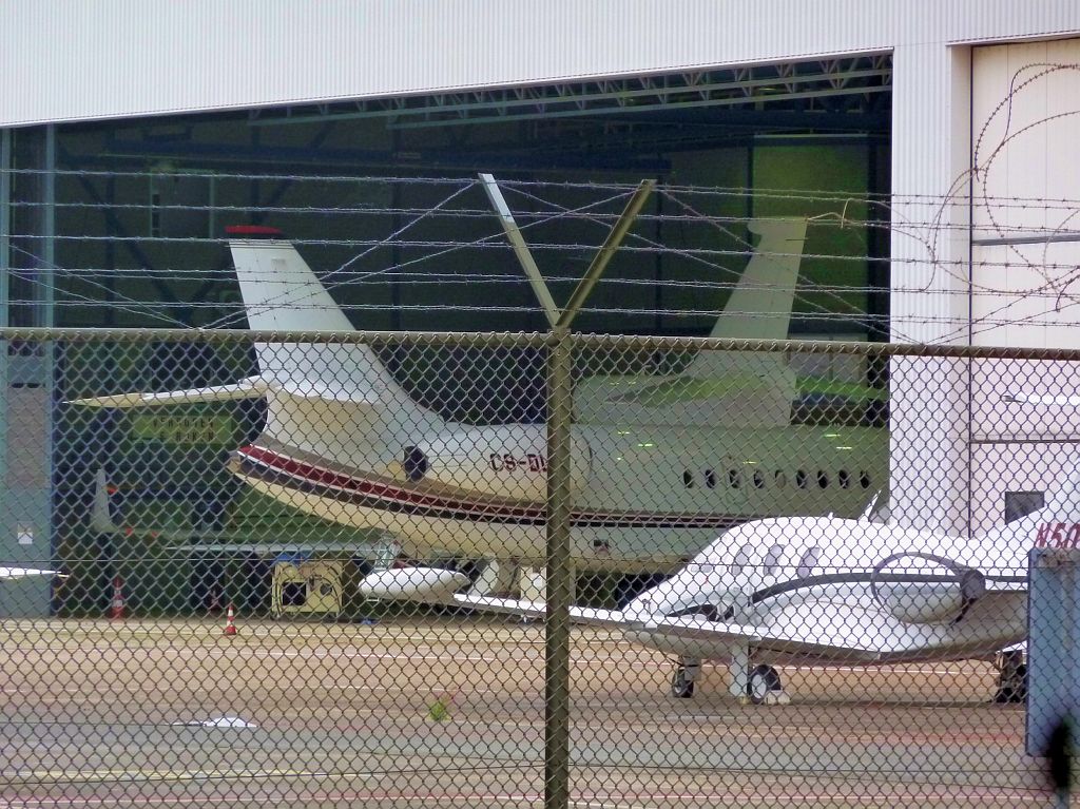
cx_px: 540
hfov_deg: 7.1
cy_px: 404
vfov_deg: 5.3
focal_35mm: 278
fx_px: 8669
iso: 400
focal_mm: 45.7
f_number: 4.8
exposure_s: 1/50
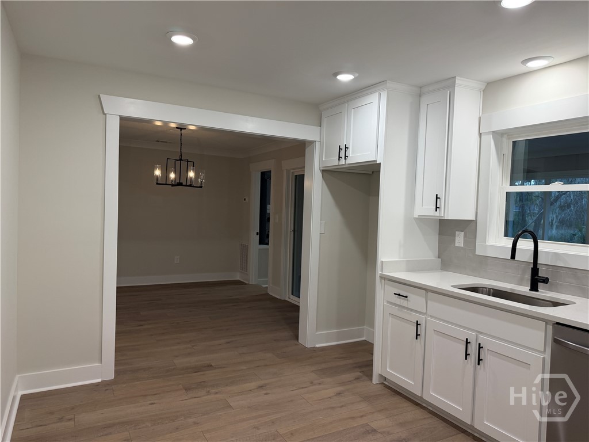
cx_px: 294
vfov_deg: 56.8
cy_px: 221
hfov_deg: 71.6
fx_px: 408
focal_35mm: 24
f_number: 1.78
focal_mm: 6.76
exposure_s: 1/157
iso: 125
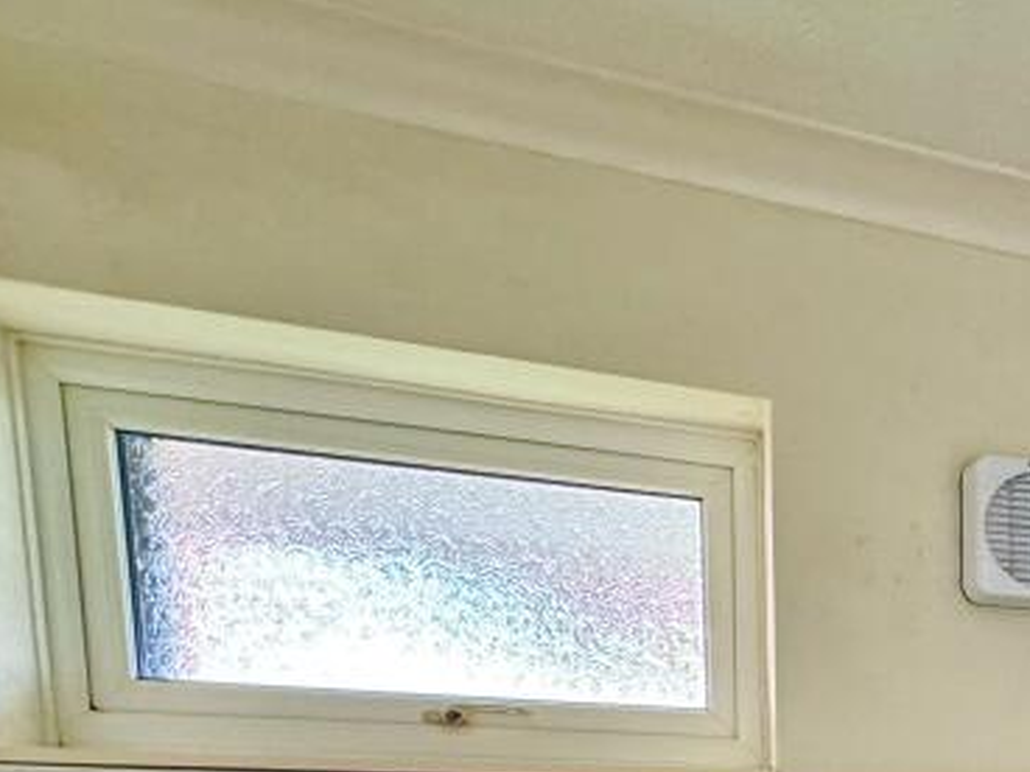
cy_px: 982
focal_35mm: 39
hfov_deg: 39.2
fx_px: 1160
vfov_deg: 30.0
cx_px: 1134
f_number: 2.2
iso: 400
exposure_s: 1/60
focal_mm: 2.22
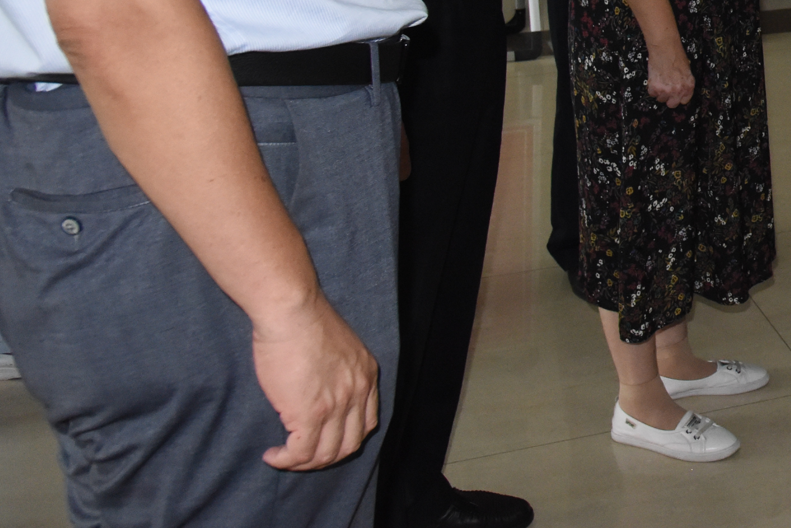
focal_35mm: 71
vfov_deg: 17.7
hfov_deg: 23.9
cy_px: -204
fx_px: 1560
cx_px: 1111
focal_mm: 24
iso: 3200
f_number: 6.3
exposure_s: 1/60
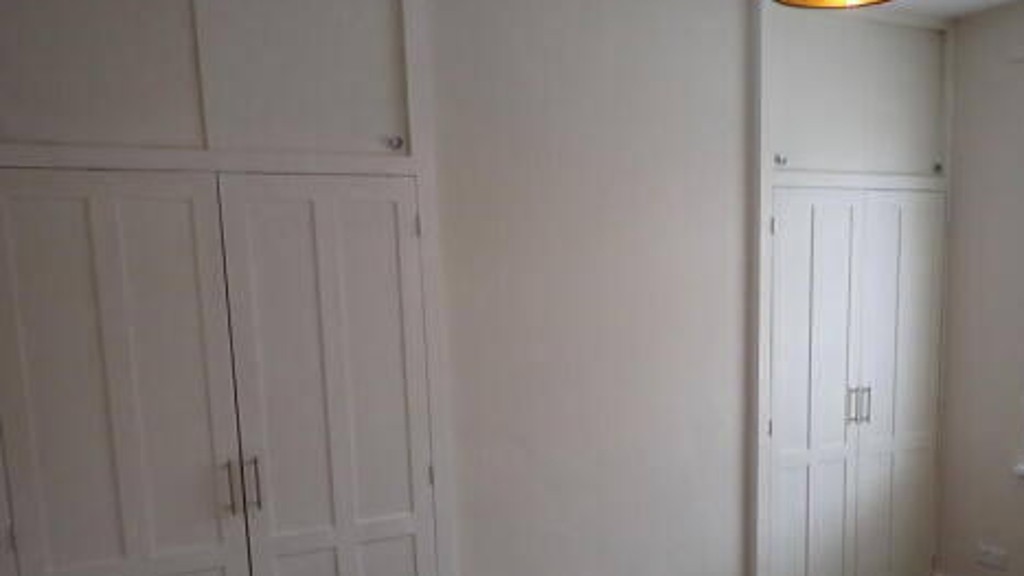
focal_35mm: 34
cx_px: 587
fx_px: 923
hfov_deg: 57.8
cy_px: 419
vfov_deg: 34.1
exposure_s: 1/50
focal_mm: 4.5
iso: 200
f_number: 2
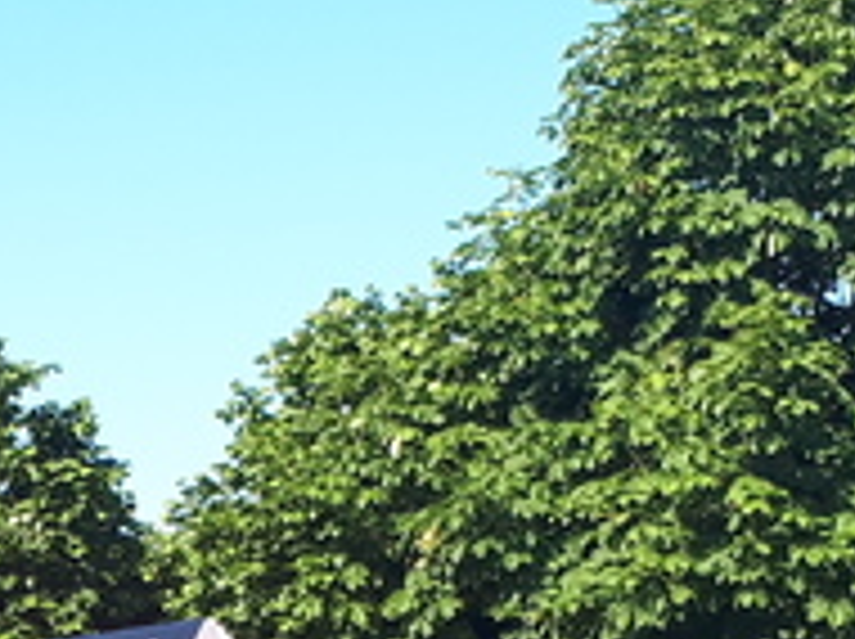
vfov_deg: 15.2
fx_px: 2245
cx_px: -207
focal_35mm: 91
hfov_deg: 20.0
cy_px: 909
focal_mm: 3.6
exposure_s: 1/474
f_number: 1.9
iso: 40
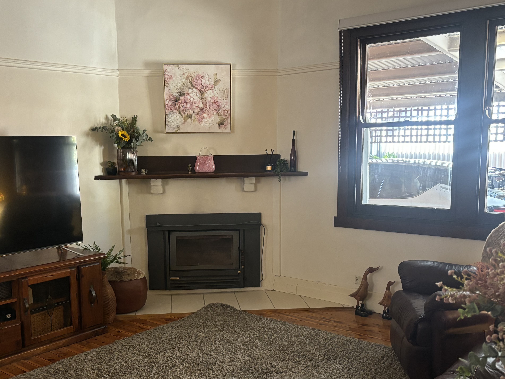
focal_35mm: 39
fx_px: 569
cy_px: 223
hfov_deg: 47.8
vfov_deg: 36.7
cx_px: 226
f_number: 1.6
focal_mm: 5.96
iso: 400
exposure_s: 1/50
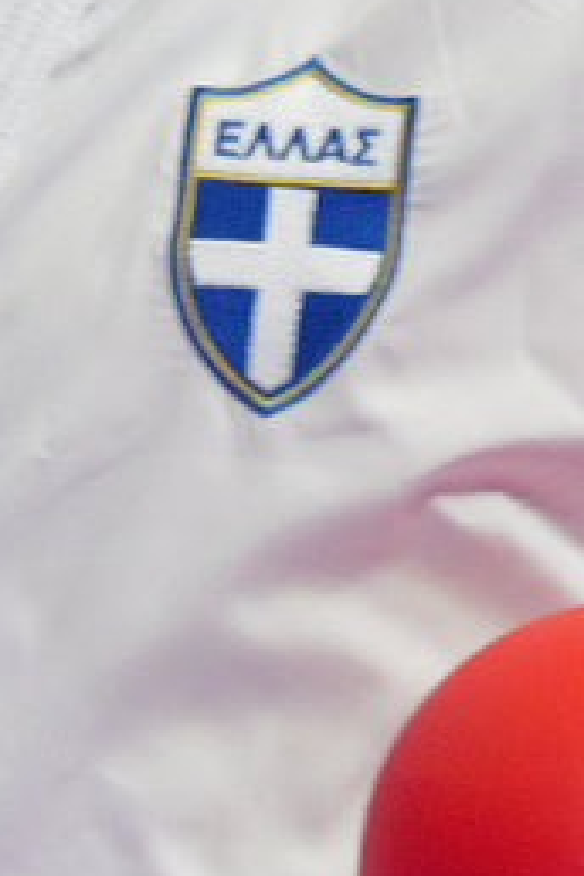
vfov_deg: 1.2
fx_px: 41607
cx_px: -3429
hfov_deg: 0.8
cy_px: 231
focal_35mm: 1710
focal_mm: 177
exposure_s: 1/1000
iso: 2000
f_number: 2.8
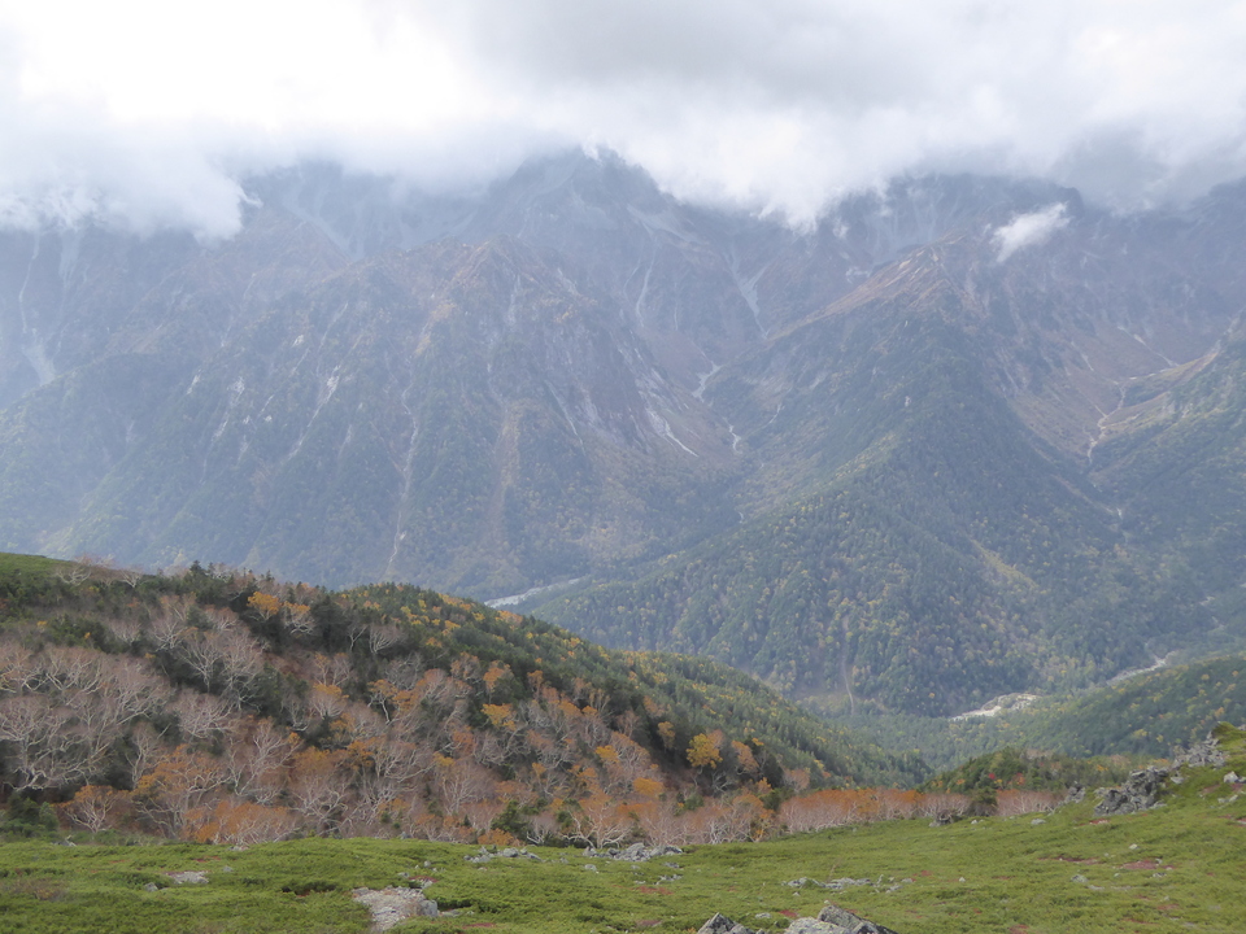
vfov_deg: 48.2
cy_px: 467
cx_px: 623
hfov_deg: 61.7
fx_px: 1044
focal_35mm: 29
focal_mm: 5
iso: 200
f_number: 3.5
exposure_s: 1/500
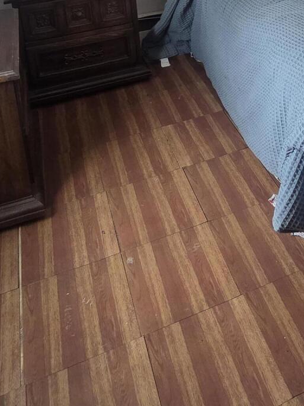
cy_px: -34
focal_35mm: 38
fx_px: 445
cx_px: 245
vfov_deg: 40.2
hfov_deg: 36.4
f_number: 2.2
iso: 200
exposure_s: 1/60
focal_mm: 2.2
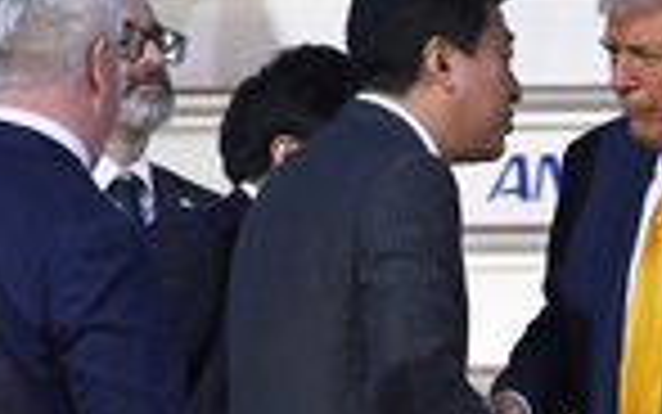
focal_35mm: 1416
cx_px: 342
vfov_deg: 0.9
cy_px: 583
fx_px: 25557
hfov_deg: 1.5
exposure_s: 1/500
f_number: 2.8
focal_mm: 400
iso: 3200
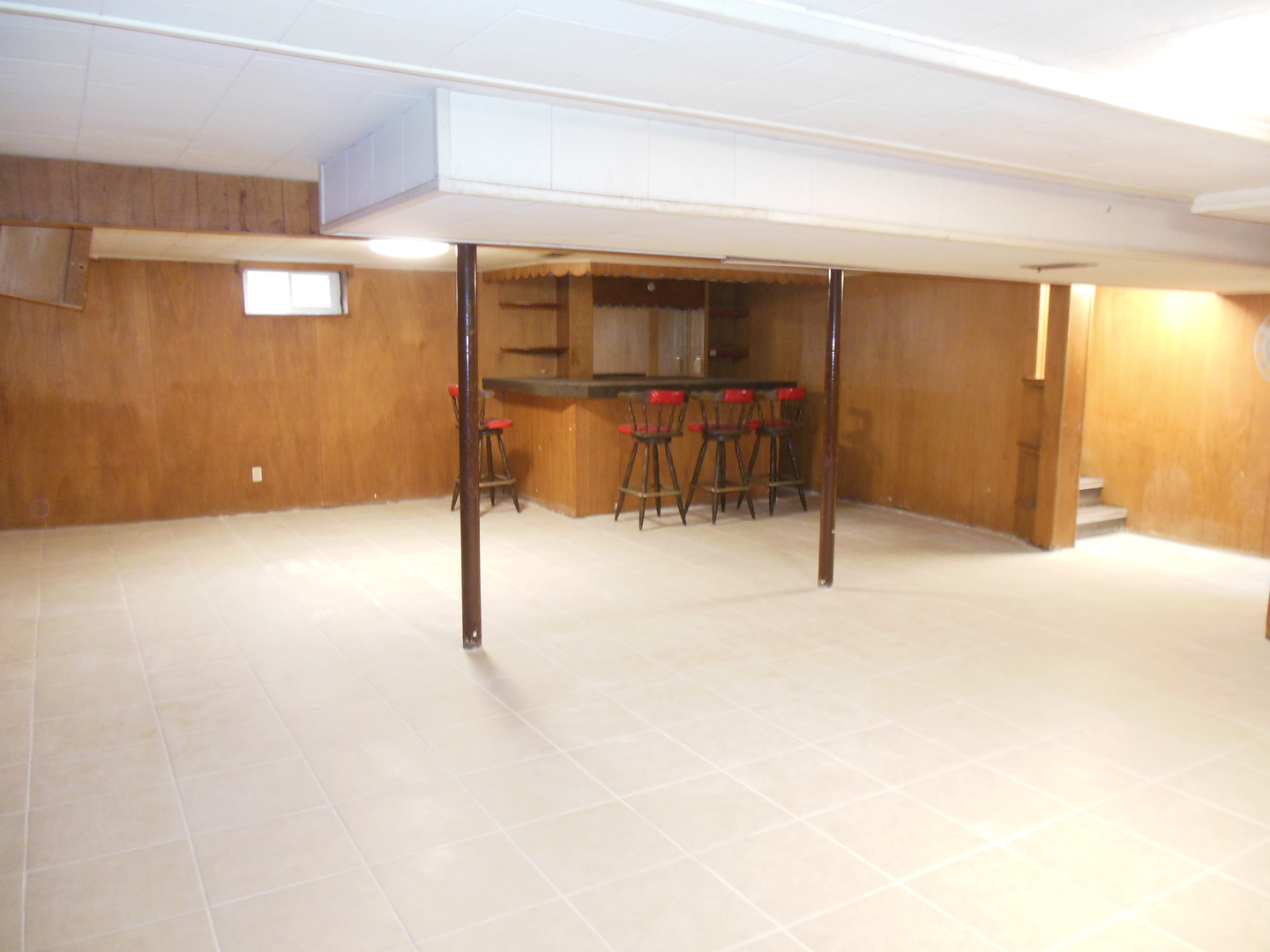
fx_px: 917
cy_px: 476
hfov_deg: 69.4
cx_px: 635
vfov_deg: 54.9
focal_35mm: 25
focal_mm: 4.5
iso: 400
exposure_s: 1/8
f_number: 3.2
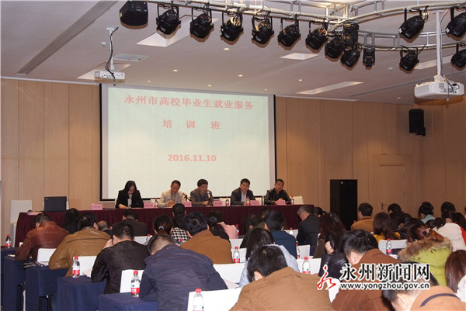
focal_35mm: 53
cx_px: 233
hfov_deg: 37.5
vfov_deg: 25.6
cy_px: 156
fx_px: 687
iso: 800
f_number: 5.6
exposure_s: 1/40
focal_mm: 35
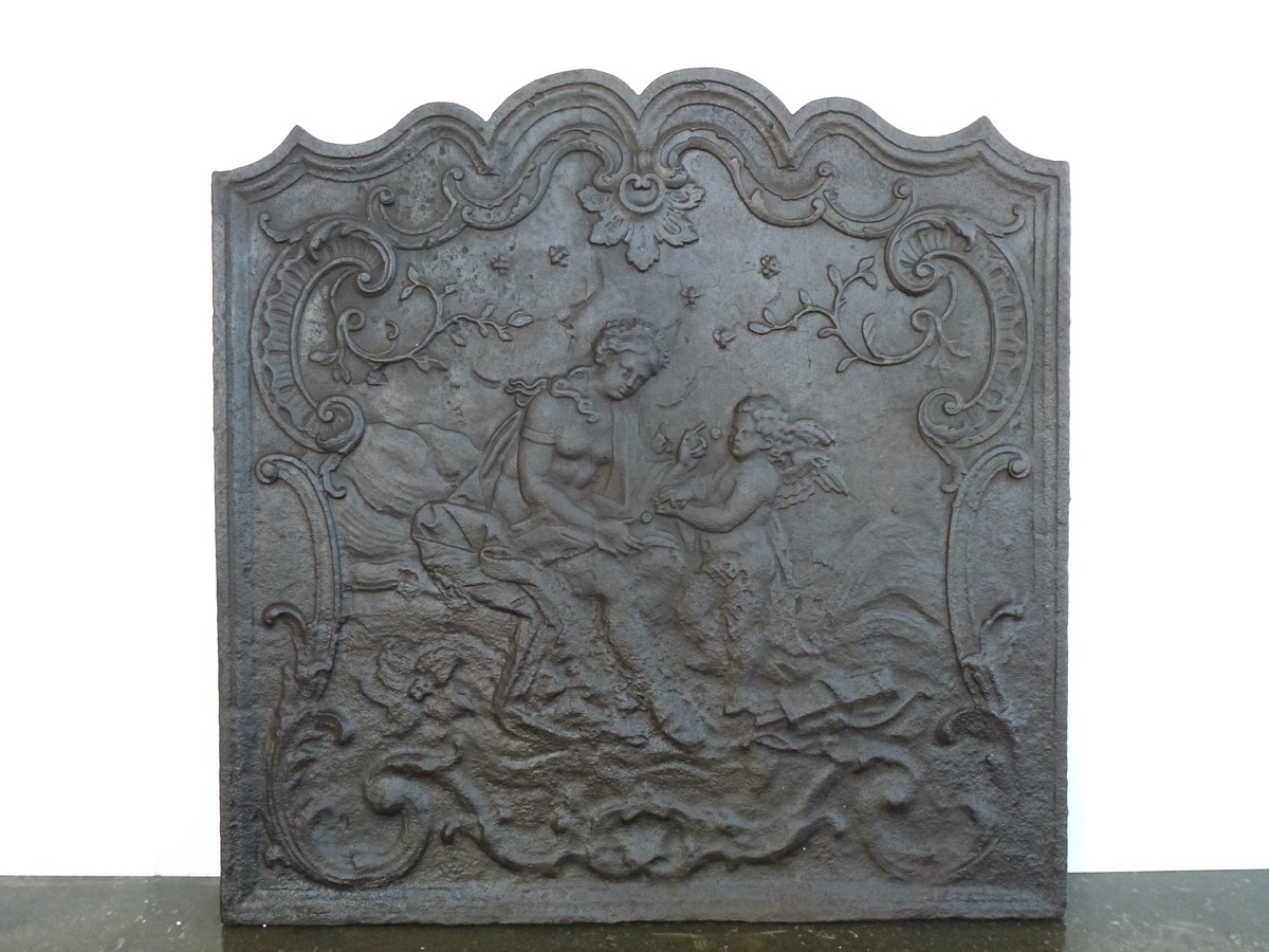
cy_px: 476
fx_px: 1100
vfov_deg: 46.8
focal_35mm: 30
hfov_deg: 60.0
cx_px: 634
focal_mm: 5.4
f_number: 3.5
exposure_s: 1/60
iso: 250
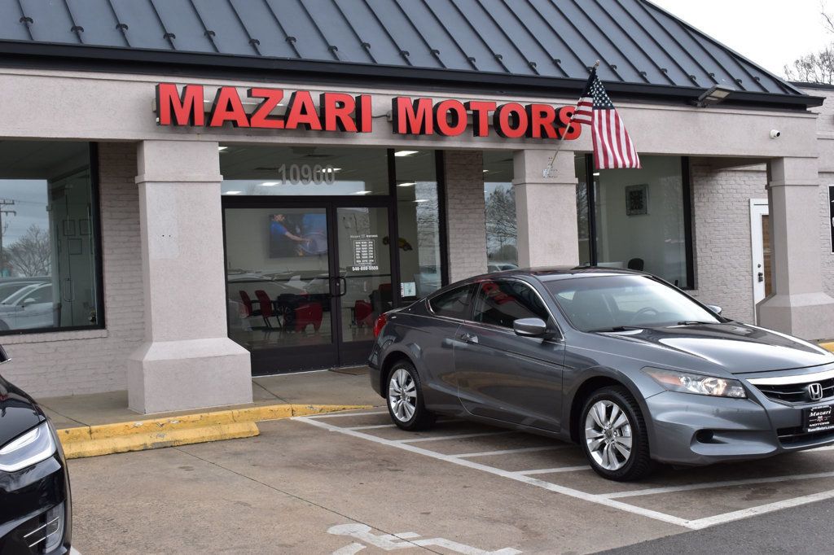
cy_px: 278
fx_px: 1077
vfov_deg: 28.9
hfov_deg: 42.3
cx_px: 417
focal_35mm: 46
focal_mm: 31
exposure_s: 1/160
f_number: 9
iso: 400
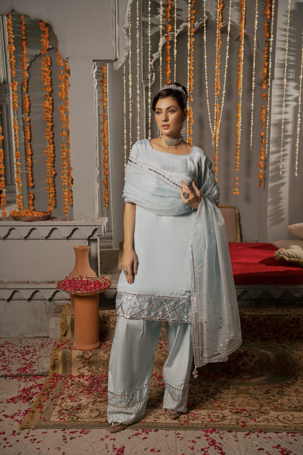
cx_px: 152
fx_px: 501
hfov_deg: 33.6
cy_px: 228
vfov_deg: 48.8
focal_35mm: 40
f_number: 3.5
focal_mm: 39.7
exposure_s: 1/200
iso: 800
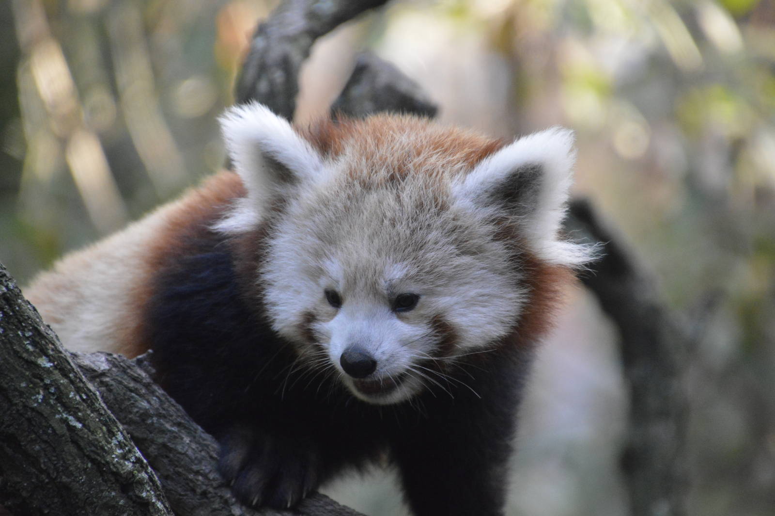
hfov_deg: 5.7
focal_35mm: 360
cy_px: 258
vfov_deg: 3.8
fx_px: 7743
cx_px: 388
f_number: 6.3
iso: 3200
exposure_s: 1/200
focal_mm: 240
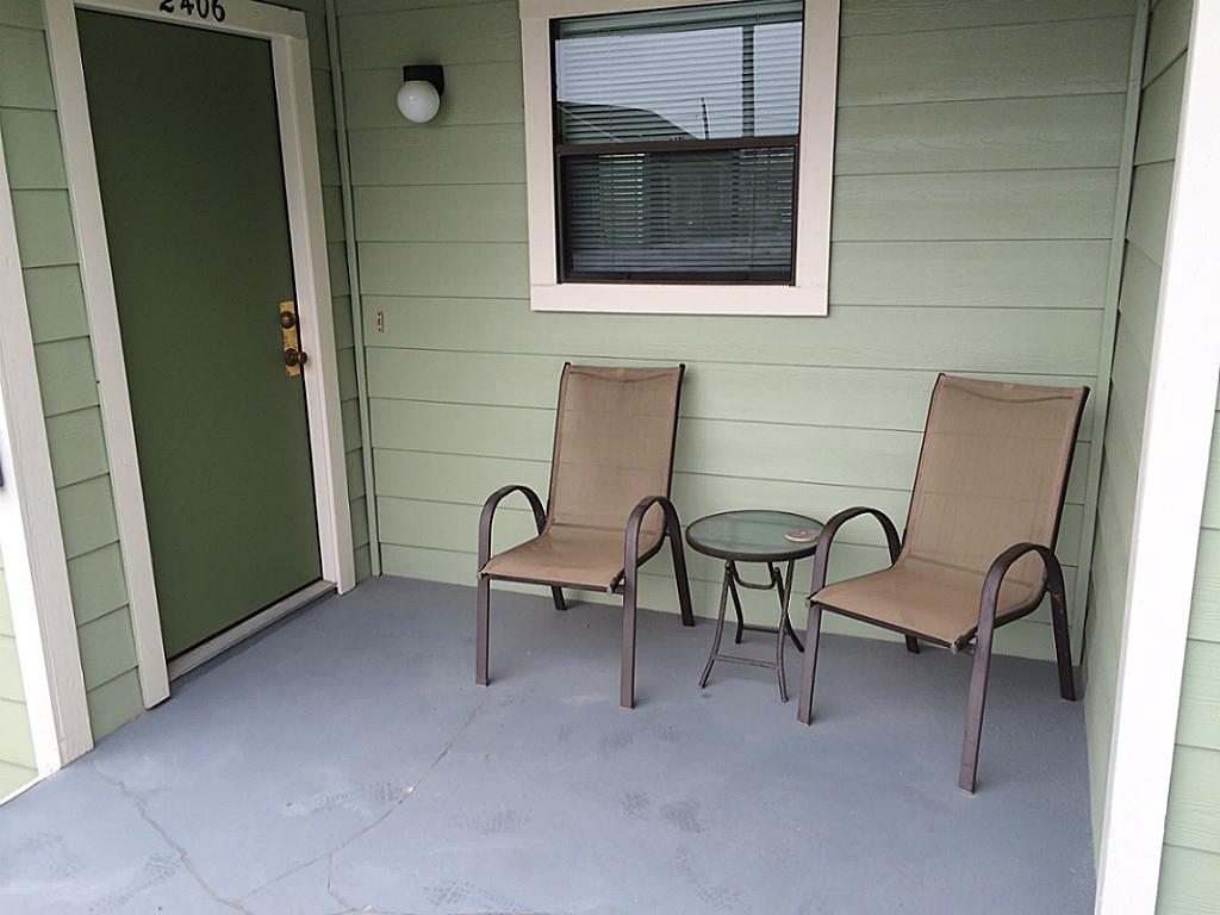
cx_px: 610
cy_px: 458
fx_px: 1022
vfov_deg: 48.2
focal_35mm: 29
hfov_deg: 61.7
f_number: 2.2
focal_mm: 4.15
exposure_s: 1/238
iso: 32
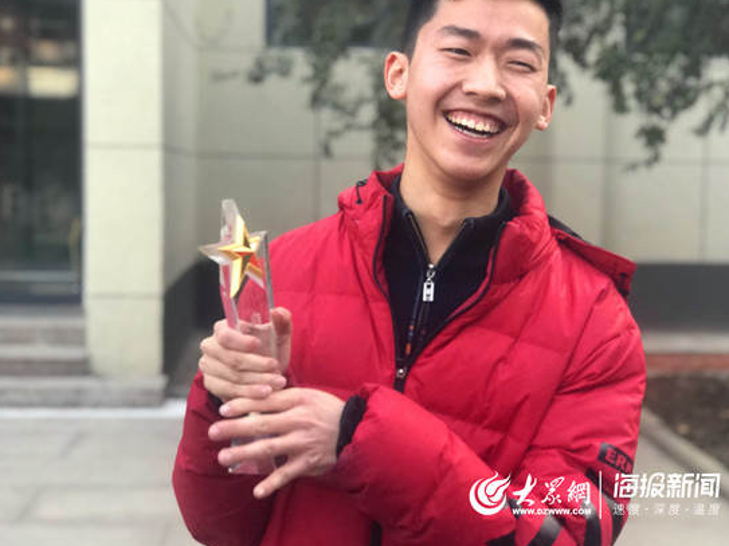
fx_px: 1326
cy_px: 252
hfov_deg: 30.7
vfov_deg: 23.3
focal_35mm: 63
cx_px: 364
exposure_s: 1/50
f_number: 2.8
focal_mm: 6.6
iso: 40
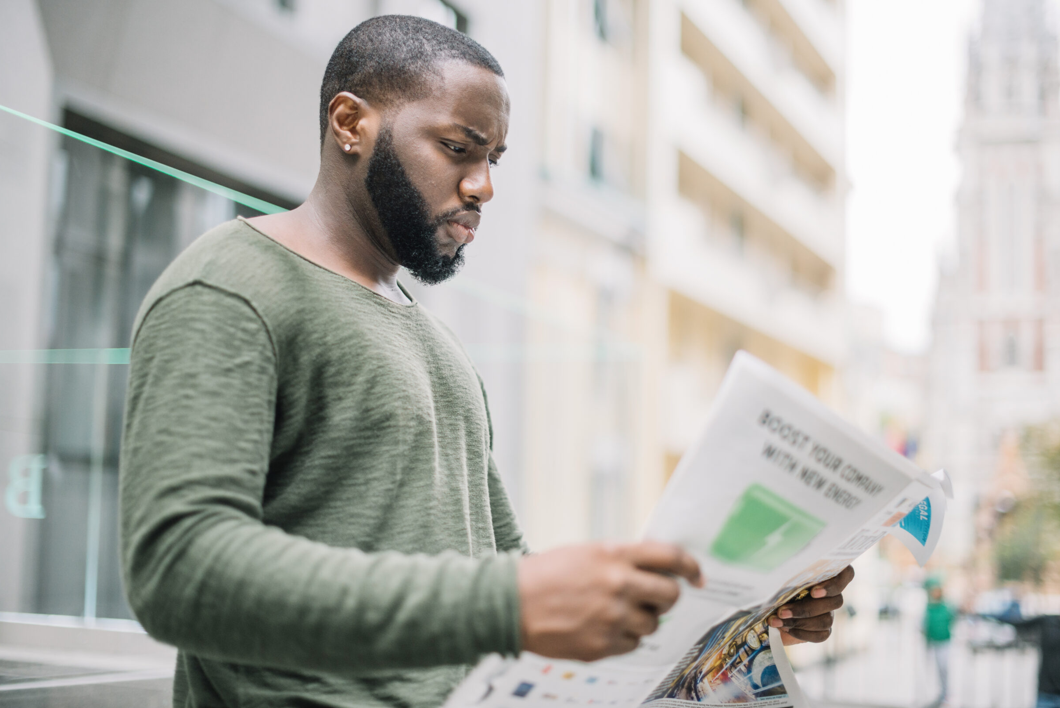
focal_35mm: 53
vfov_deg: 25.5
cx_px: 560
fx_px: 1561
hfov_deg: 37.5
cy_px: 337
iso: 500
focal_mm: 50
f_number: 1.8
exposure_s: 1/100
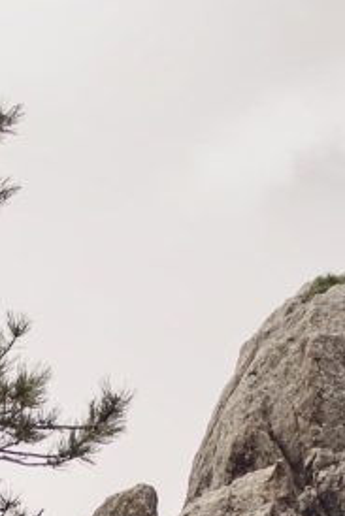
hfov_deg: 10.2
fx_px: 1881
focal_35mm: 131
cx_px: -156
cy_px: 810
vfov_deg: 14.4
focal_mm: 35
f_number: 2.5
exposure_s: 1/2000
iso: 200
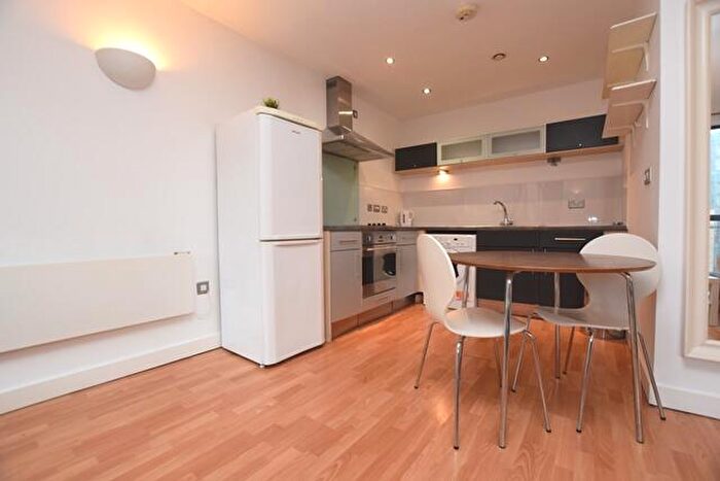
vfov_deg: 77.4
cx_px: 360
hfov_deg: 100.4
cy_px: 240
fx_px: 300
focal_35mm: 15
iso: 800
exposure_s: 1/100
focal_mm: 10
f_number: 5
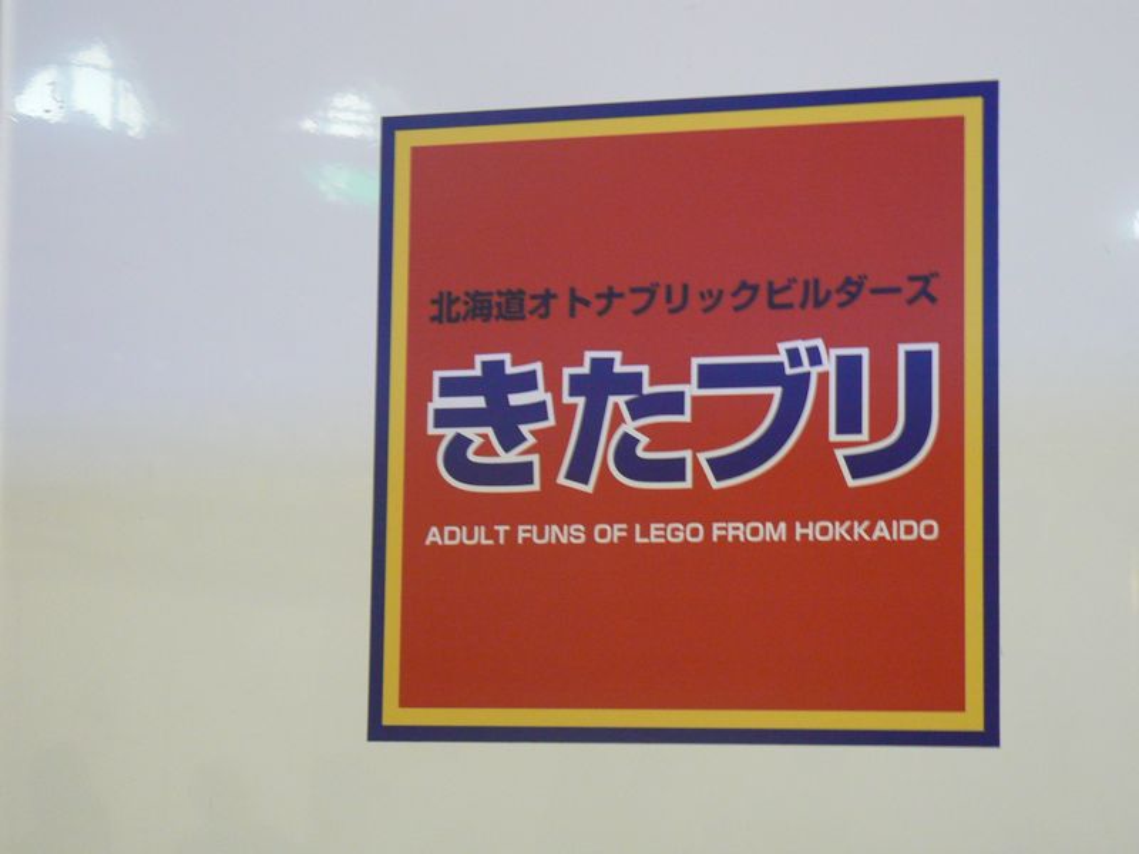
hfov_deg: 22.0
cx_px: 570
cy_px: 427
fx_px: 2928
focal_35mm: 89
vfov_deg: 16.6
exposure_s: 1/25
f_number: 3.2
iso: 200
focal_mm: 14.9
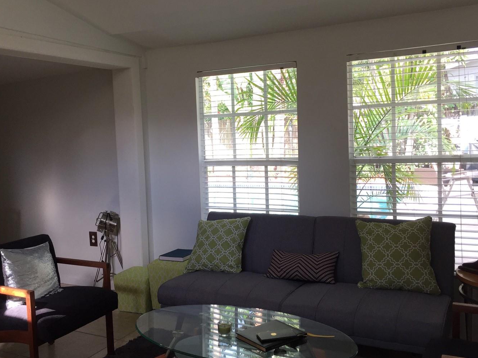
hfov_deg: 52.6
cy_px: 169
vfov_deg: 40.7
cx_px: 227
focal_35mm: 35
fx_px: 483
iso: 50
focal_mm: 4.15
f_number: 2.2
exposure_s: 1/120
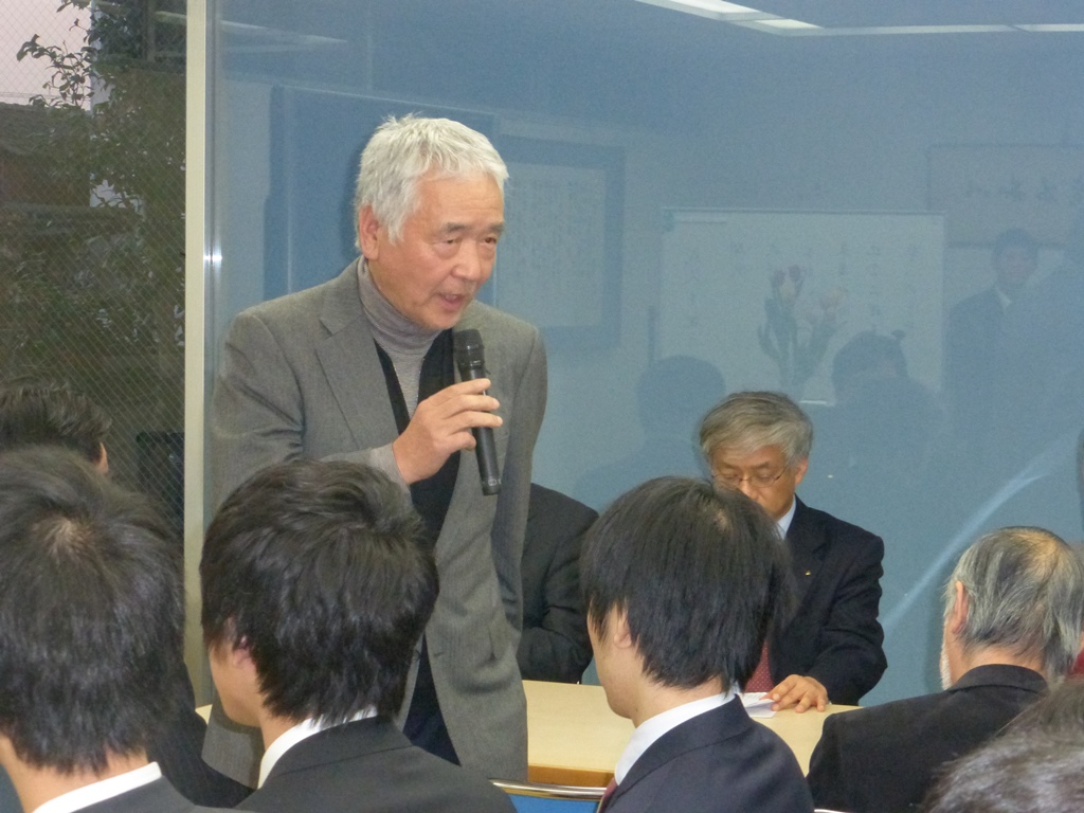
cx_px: 542
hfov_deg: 23.0
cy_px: 406
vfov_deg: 17.4
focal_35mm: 85
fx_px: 2662
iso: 1000
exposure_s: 1/60
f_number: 5.1
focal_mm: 14.2
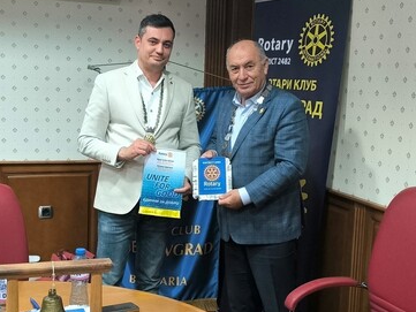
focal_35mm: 51
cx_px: 204
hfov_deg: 37.5
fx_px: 613
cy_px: 165
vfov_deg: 28.6
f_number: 1.65
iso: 1000
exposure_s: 1/33.3
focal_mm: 6.14
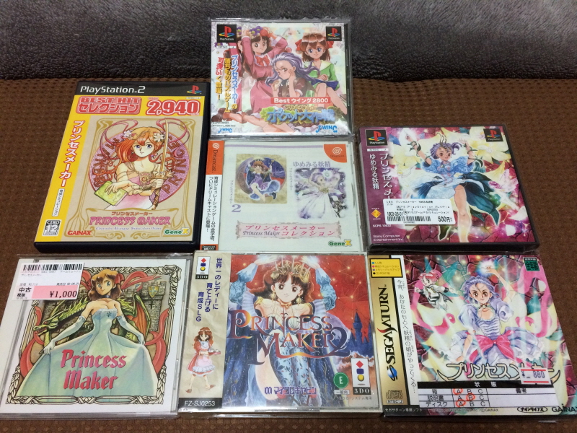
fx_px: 483
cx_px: 288
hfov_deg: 61.7
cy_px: 216
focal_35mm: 29
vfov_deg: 48.2
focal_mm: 4.15
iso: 200
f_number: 2.2
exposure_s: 1/30
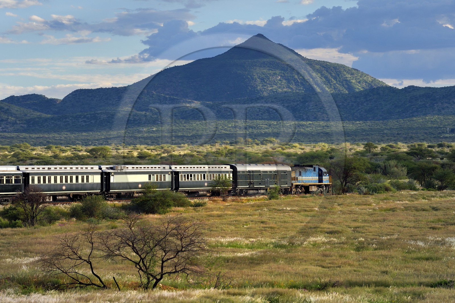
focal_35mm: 200
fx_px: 2527
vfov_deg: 6.9
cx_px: 228
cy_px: 152
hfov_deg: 10.3
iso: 400
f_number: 8
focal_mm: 200
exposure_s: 1/800
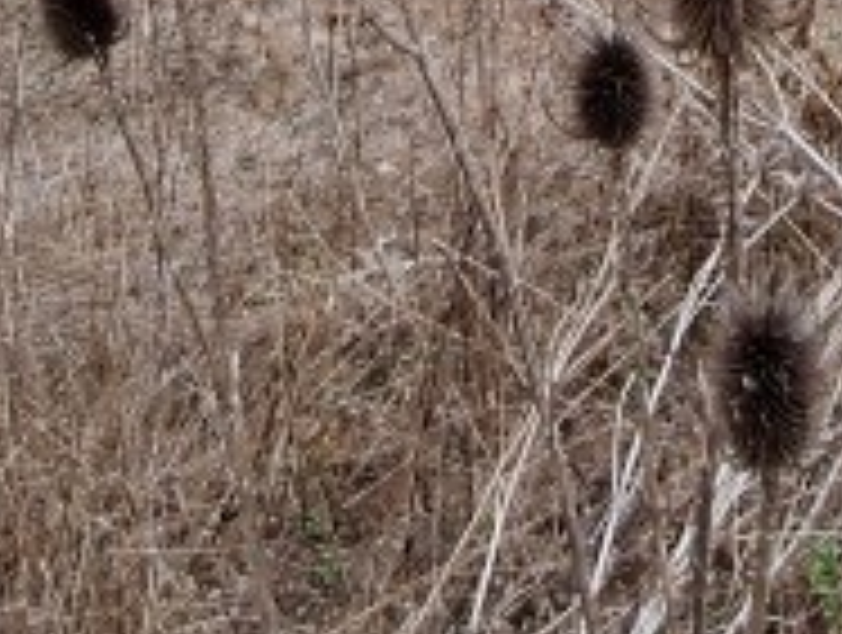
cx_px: 752
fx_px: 1730
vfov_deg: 13.9
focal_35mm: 71
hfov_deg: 26.5
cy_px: -931
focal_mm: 1.74
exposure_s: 1/870
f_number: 2.2
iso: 40
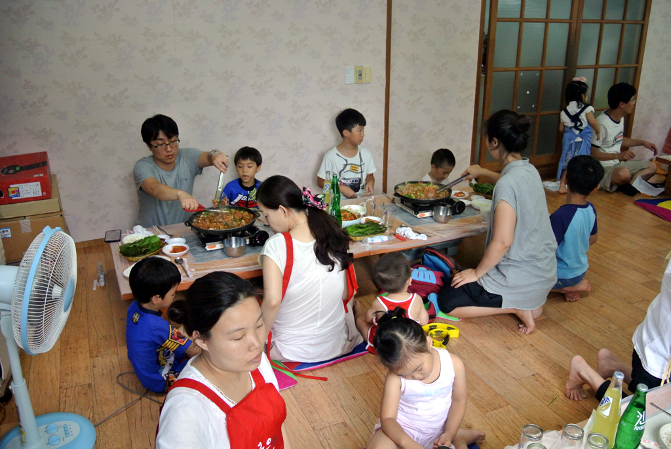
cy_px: 224
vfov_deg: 45.1
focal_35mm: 29
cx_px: 336
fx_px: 541
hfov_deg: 63.6
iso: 640
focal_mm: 11
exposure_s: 1/125
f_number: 3.5
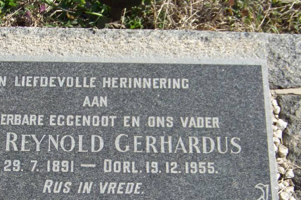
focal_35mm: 105
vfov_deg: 13.0
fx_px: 878
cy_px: 163
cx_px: 117
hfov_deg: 19.4
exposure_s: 1/640
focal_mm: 10.5
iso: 64
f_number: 3.2
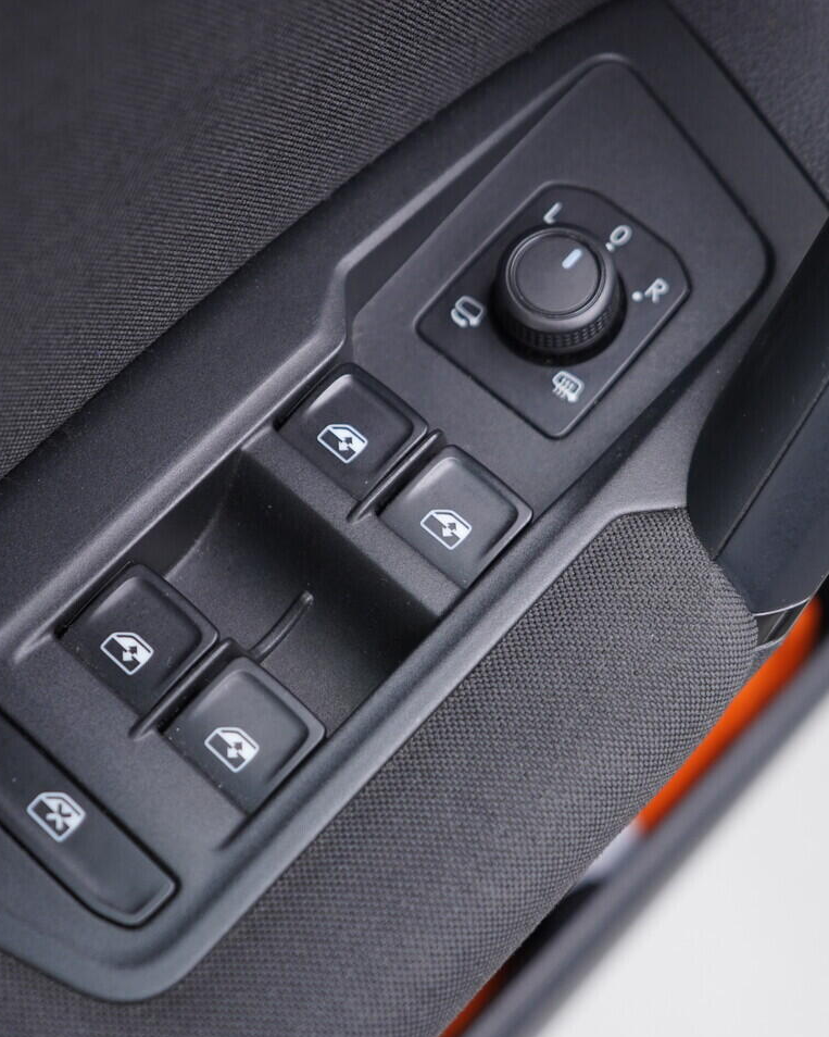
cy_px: 521
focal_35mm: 51
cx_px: 438
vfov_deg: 36.7
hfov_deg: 29.7
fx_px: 1564
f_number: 2.8
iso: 250
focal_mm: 24
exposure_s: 1/40
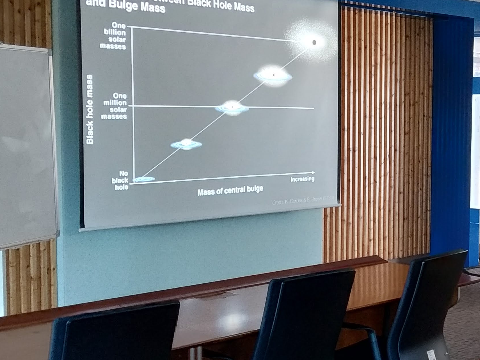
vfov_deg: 23.7
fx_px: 860
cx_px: 424
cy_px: 185
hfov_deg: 30.0
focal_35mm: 62
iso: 400
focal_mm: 3.82
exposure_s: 1/20
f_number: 2.2
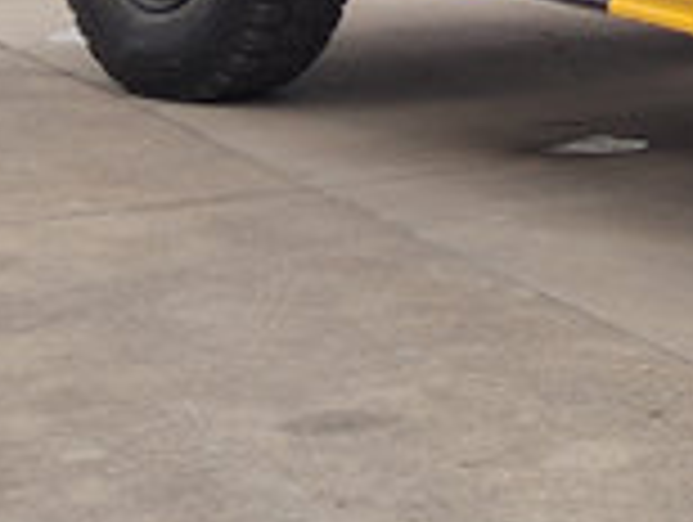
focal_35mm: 166
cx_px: 1440
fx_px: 3328
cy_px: -626
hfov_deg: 10.7
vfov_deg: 8.4
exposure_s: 1/120
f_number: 1.9
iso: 117
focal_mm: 5.52
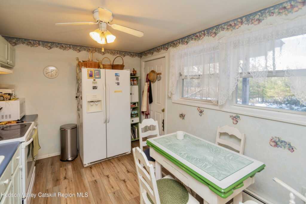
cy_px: 102
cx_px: 153
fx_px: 127
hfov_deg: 100.4
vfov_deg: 77.3
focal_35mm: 15
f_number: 5.6
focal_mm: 10
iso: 500
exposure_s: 1/60
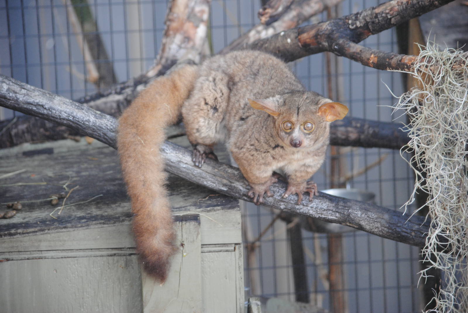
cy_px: 156
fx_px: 2265
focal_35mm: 174
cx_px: 234
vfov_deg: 7.9
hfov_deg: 11.8
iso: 400
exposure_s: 1/30
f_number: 4.8
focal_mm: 116
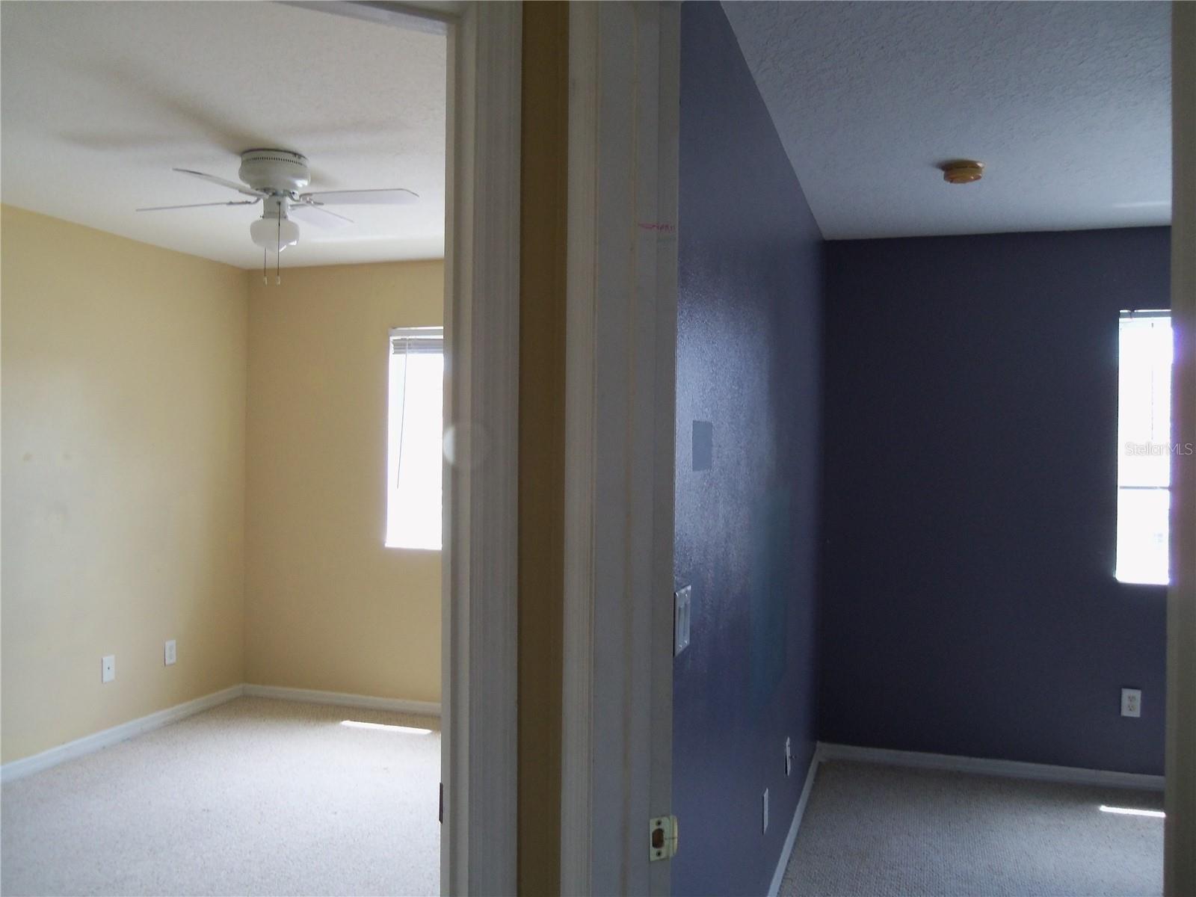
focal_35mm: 28
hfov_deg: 63.4
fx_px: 967
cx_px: 598
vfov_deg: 49.7
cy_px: 448
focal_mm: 5.1
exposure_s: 1/30
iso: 100
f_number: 3.9
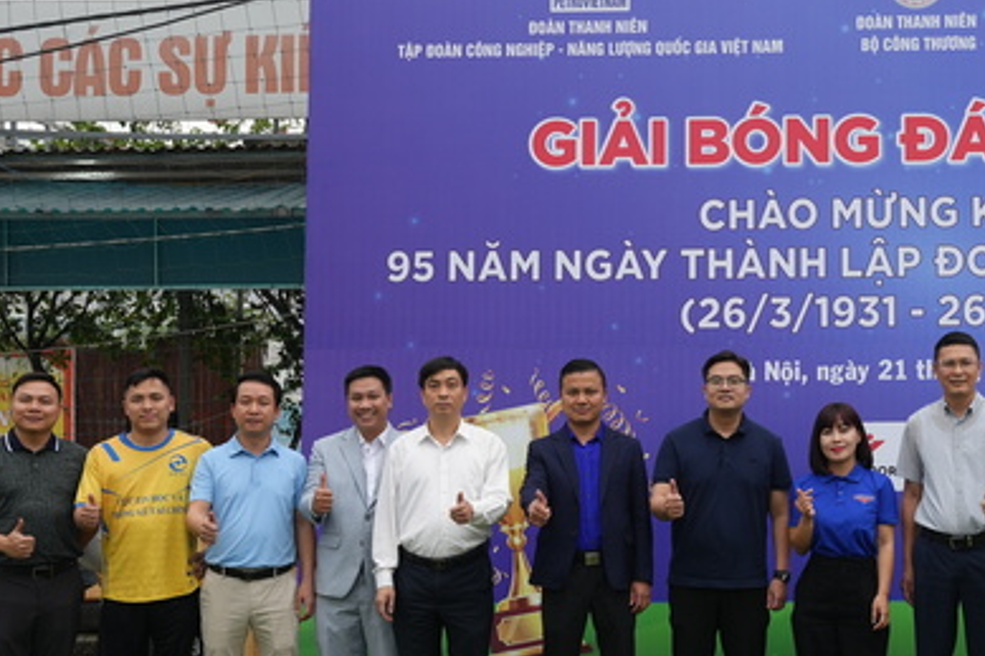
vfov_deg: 18.7
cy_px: 376
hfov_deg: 27.1
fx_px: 1992
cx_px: 818
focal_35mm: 73
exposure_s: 1/200
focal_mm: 35.4
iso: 250
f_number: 5.6
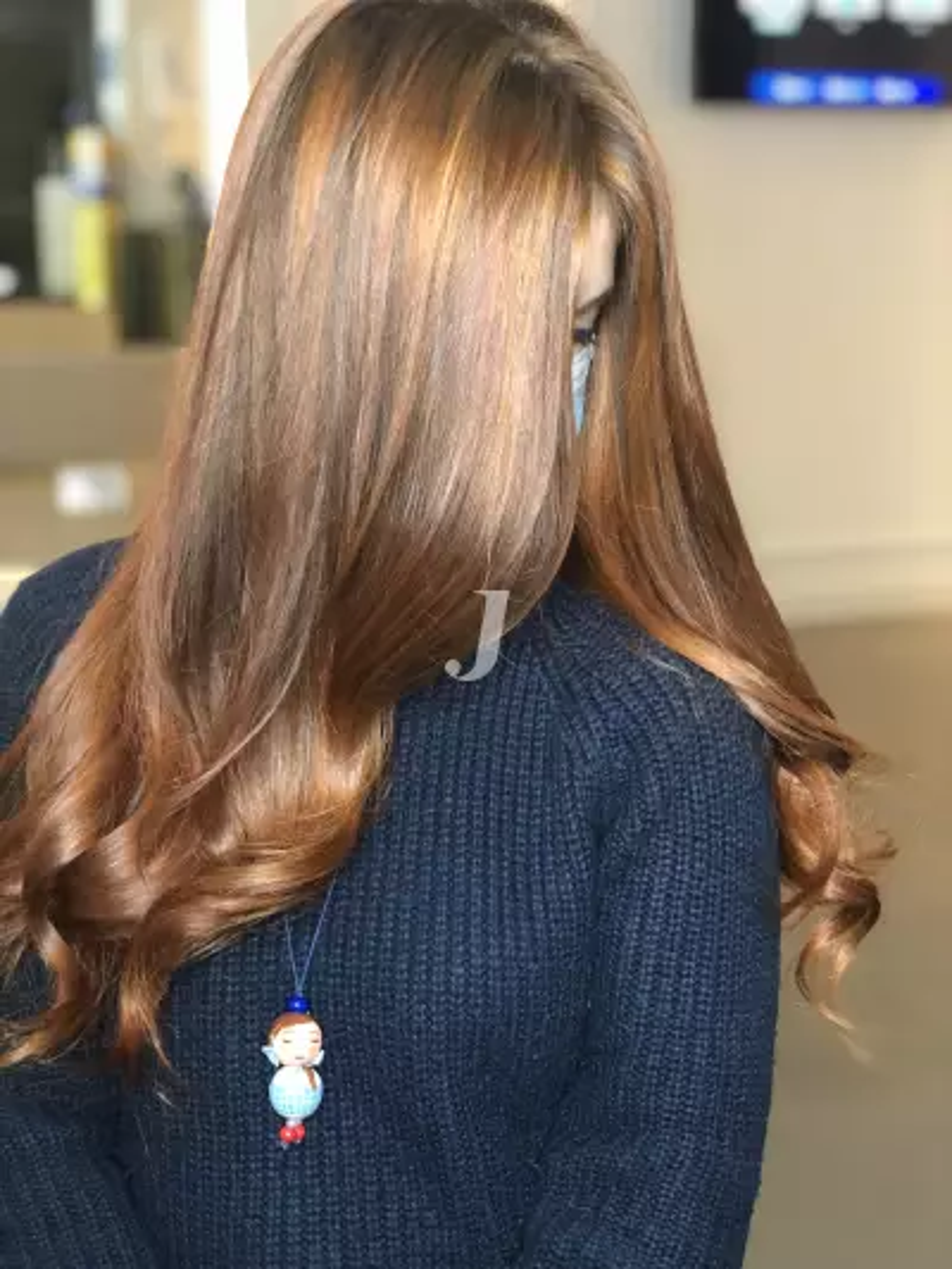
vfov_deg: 36.8
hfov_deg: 28.0
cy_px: 634
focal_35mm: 52
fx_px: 1906
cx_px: 476
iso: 160
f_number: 2.4
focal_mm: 6
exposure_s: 1/15
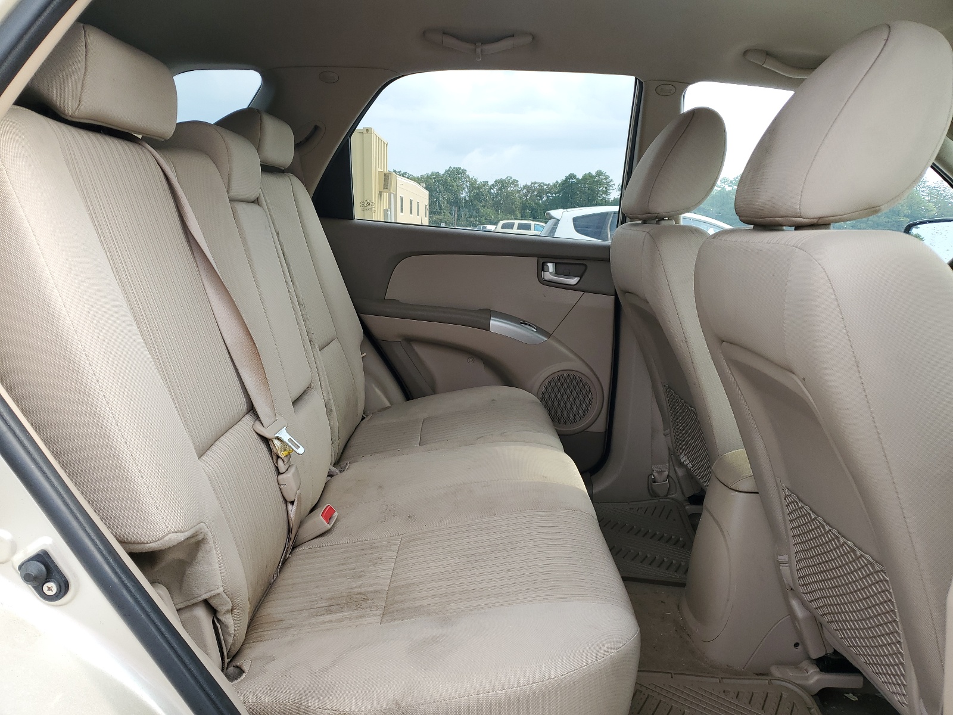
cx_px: 476
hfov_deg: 67.3
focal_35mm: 26
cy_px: 358
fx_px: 716
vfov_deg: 53.1
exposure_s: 1/345
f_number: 1.5
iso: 50
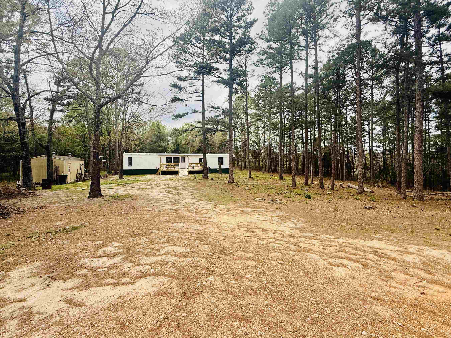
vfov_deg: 78.0
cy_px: 155
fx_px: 208
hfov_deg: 94.3
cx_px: 243
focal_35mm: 16
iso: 64
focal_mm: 2.22
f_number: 2.2
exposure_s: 1/830
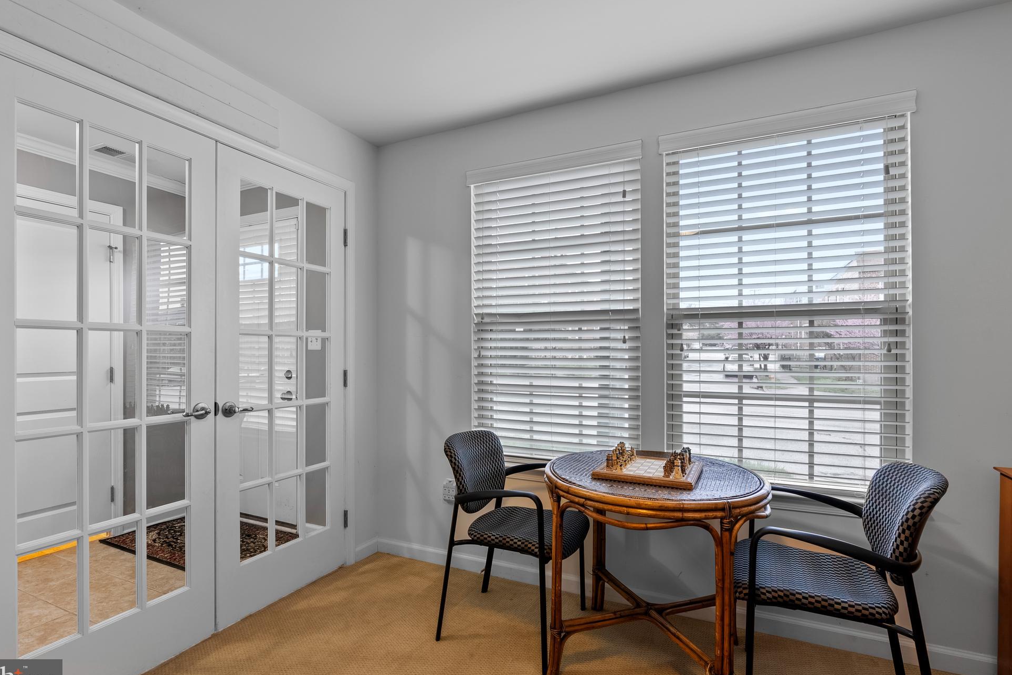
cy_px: 339
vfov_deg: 70.5
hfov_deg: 93.2
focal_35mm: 17
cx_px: 483
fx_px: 478
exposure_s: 1
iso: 100
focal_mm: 16
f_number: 8
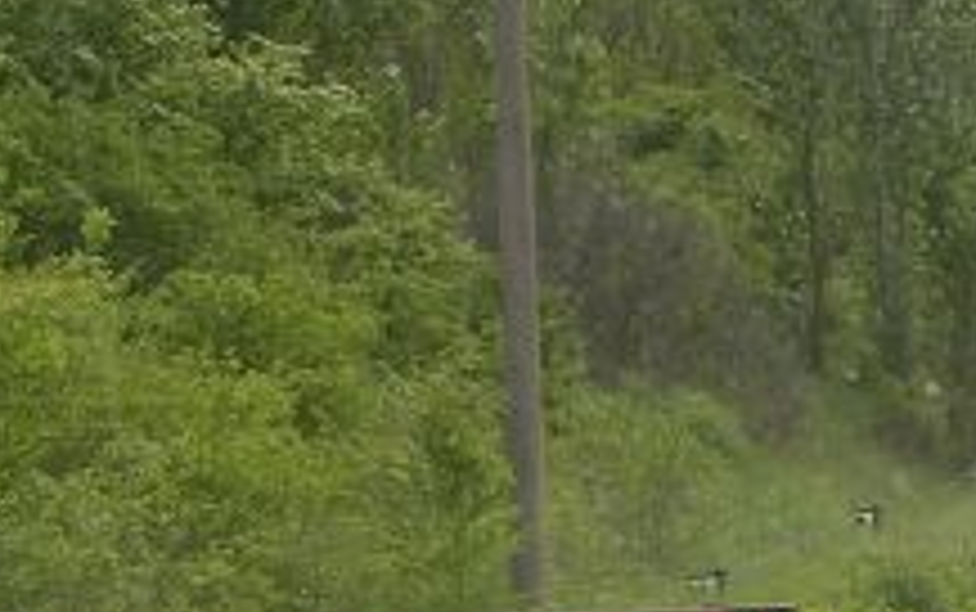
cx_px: 1345
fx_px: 5244
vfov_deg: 6.6
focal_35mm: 197
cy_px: 819
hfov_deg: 10.4
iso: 100
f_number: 3.5
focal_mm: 9.6
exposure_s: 1/367
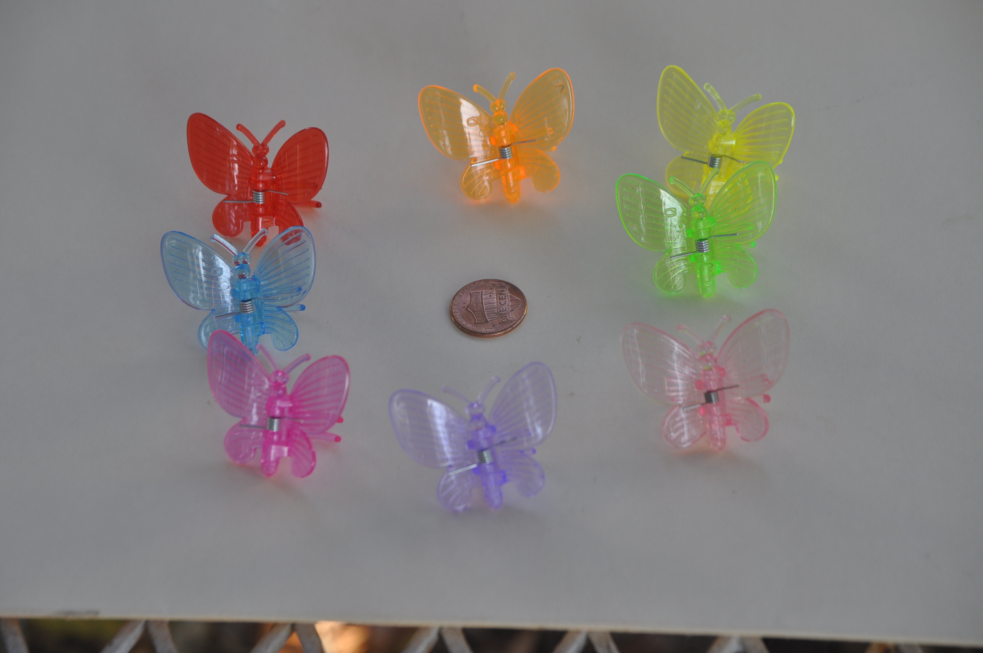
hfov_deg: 19.5
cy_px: 326
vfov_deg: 13.0
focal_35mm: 105
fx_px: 2864
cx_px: 492
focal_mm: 70
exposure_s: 1/125
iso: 280
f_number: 8
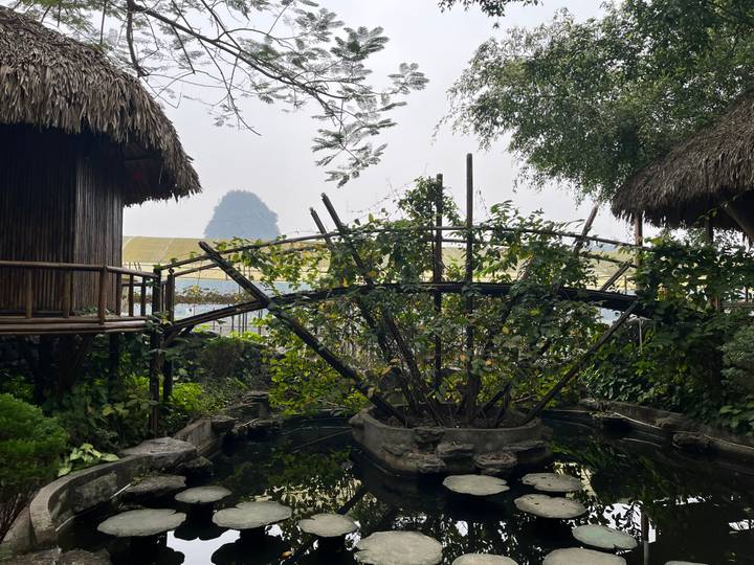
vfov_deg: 53.1
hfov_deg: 67.3
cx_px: 377
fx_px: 566
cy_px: 282
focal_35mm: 26
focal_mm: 5.1
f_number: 1.6
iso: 50
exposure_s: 1/537
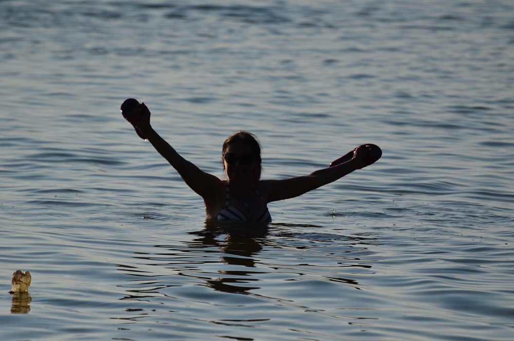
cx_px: 257
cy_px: 170
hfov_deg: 5.3
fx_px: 5556
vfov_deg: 3.5
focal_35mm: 390
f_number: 5.6
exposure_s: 1/8000
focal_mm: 260
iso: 450
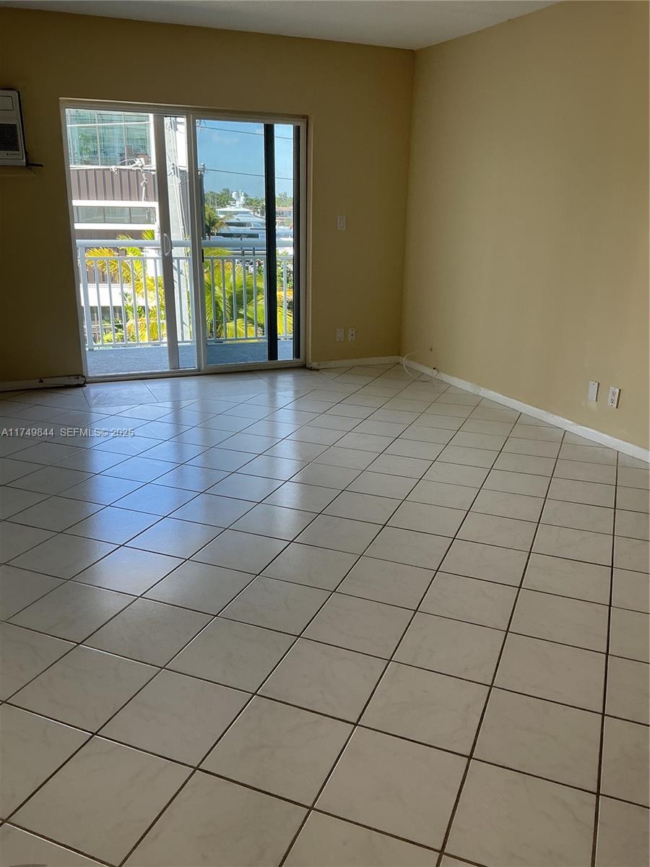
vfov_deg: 61.7
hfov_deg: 48.2
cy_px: 434
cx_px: 325
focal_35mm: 29
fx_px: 726
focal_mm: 3
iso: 32
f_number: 1.8
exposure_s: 1/120
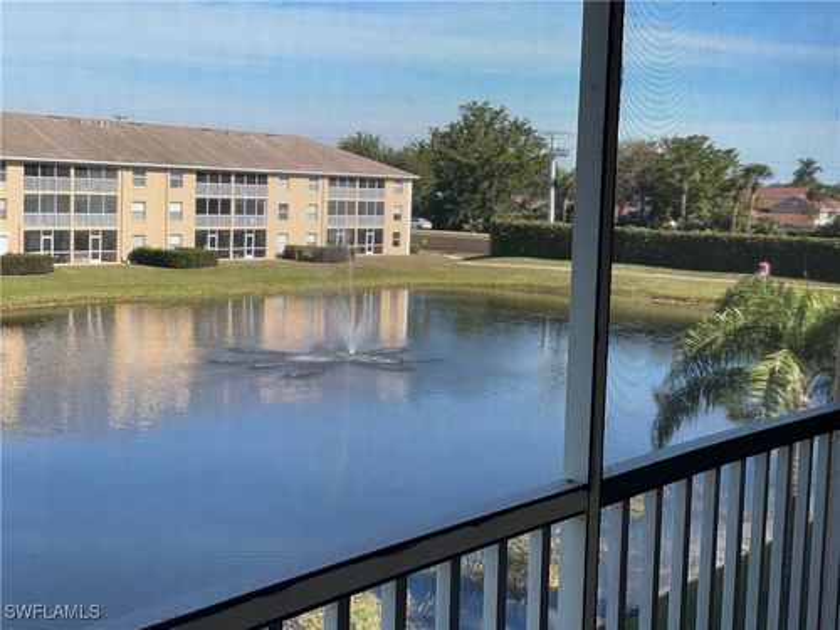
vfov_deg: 28.0
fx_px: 1262
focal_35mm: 52
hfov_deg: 36.8
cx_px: 420
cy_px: 315
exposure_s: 1/841
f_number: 2
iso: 32
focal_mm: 6
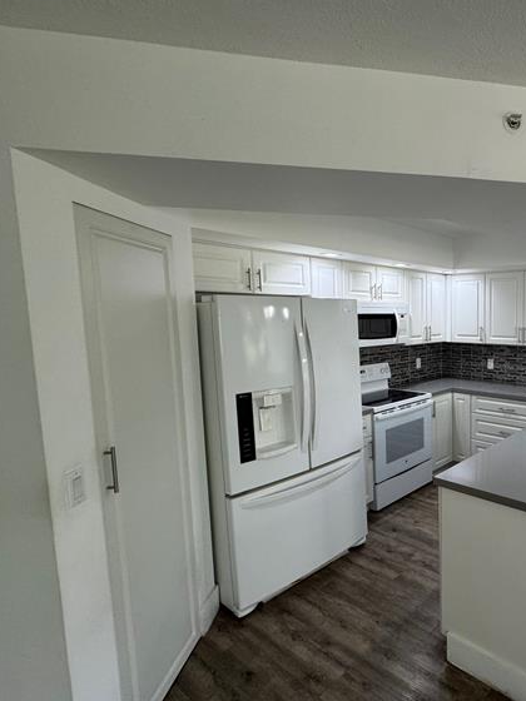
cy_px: 356
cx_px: 472
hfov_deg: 56.9
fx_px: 405
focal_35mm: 20
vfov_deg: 81.7
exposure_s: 1/120
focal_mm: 2.22
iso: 160
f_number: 2.2
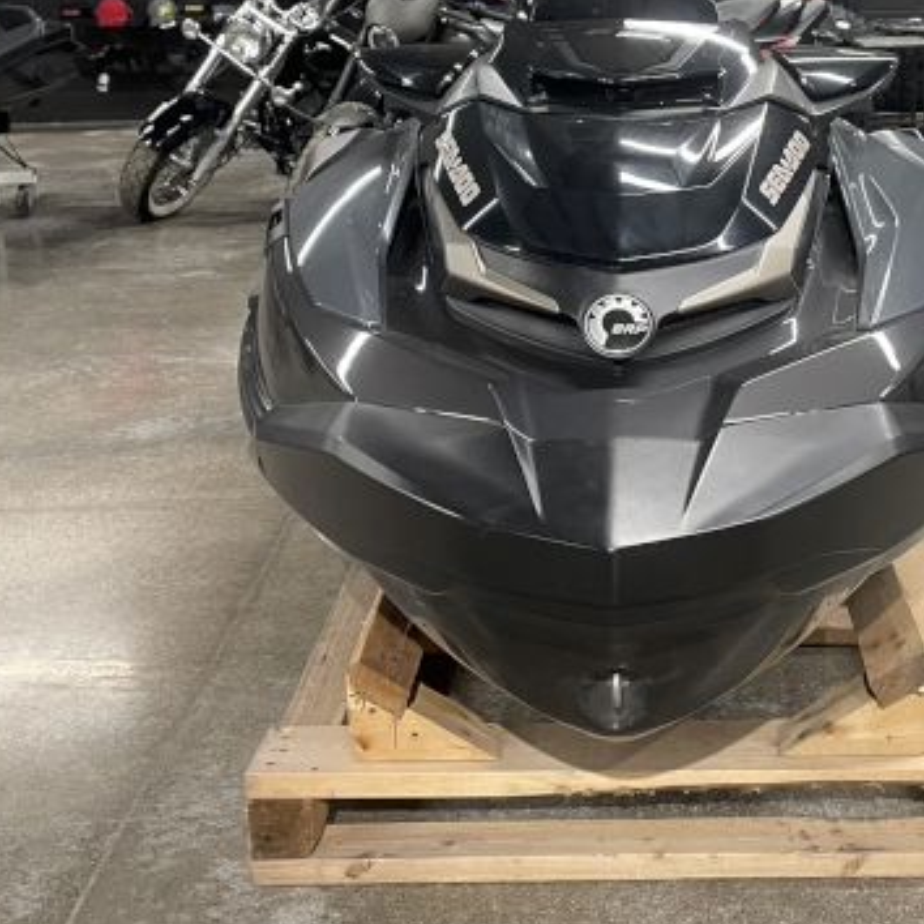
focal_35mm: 52
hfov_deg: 32.3
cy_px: 300
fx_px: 1570
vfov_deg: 32.5
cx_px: 676
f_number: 1.6
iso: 250
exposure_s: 1/60
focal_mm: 4.2
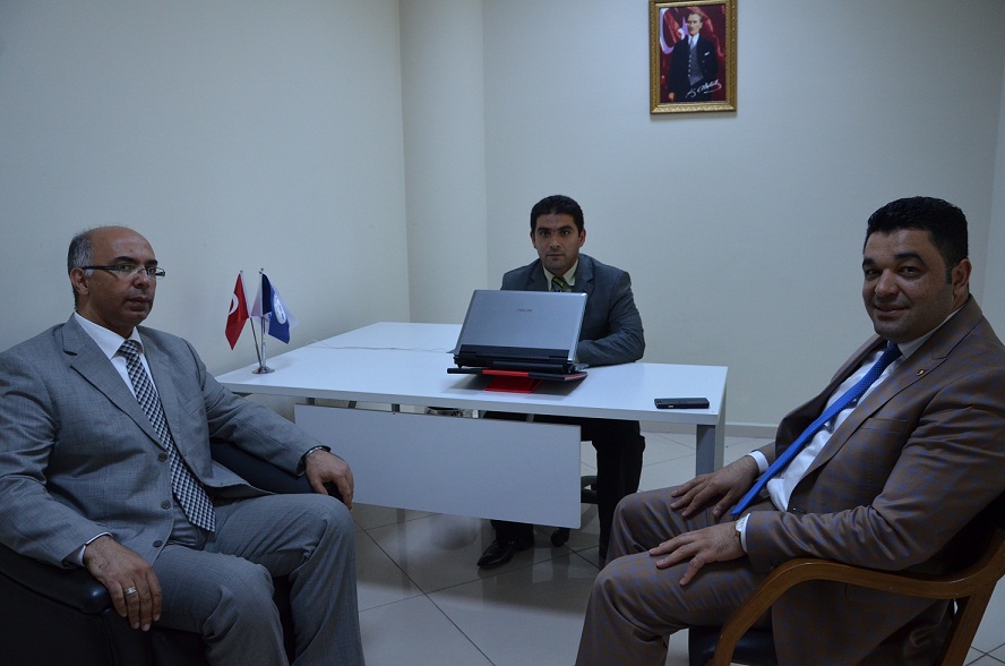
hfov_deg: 67.5
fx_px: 752
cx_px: 502
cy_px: 333
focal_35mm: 27
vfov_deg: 47.7
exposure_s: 1/100
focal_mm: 18
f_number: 5
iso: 1000
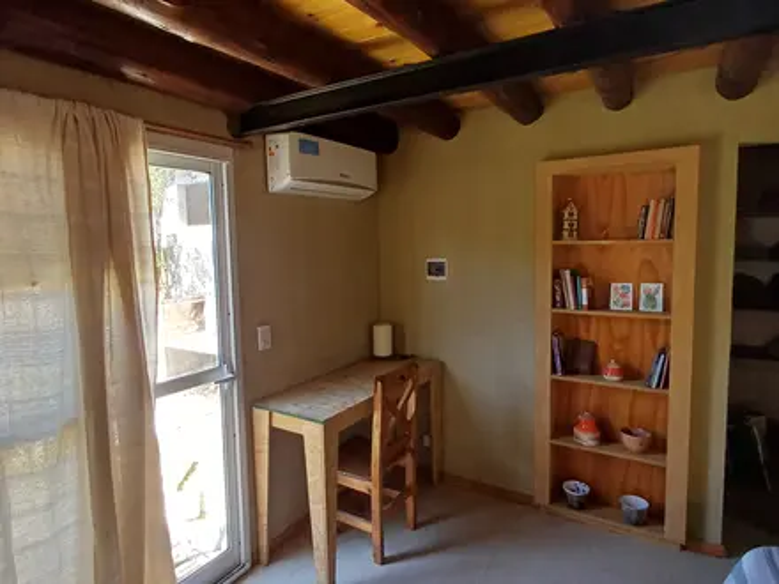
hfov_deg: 94.5
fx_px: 360
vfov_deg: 78.1
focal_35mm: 16
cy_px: 292
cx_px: 390
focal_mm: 1.64
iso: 100
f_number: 2.2
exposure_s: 1/50
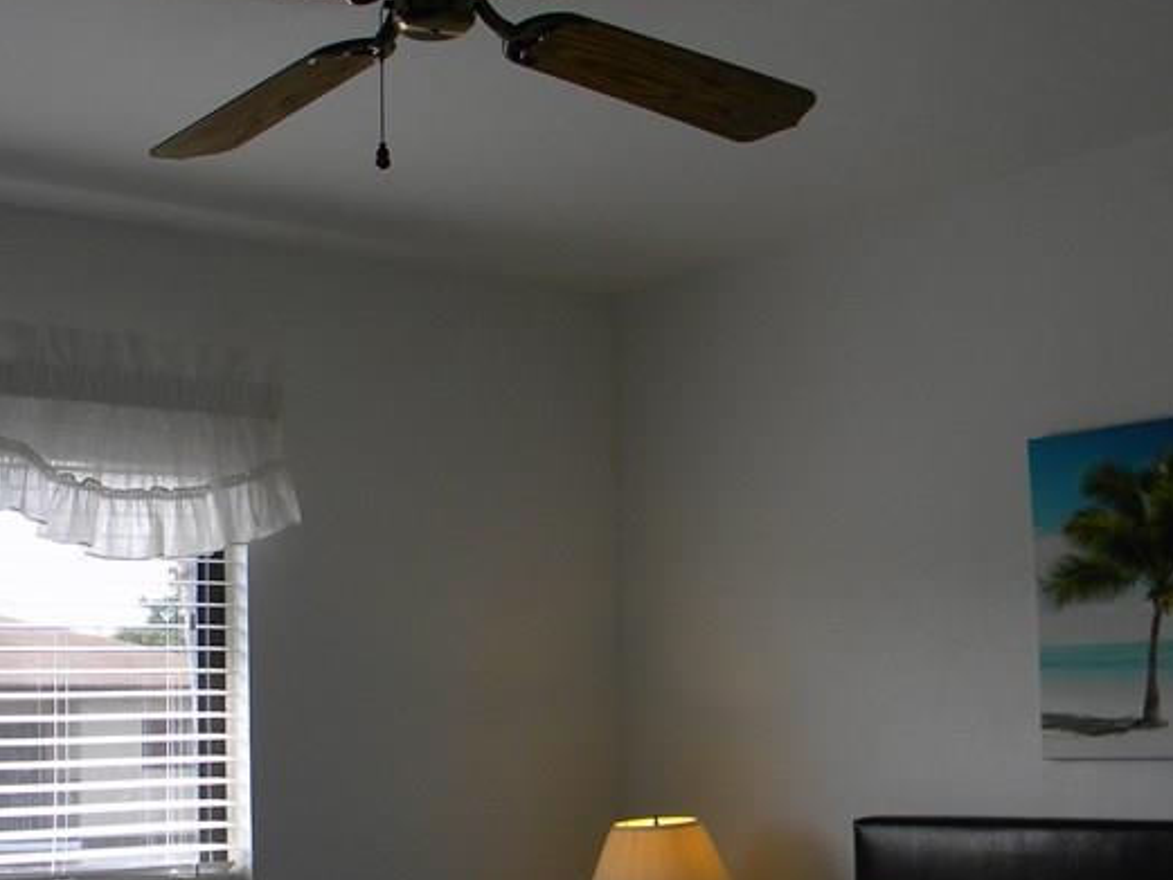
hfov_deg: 34.6
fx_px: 1864
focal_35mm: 55
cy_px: 545
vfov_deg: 26.5
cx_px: 394
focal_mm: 5
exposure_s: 1/104
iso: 80
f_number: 3.5
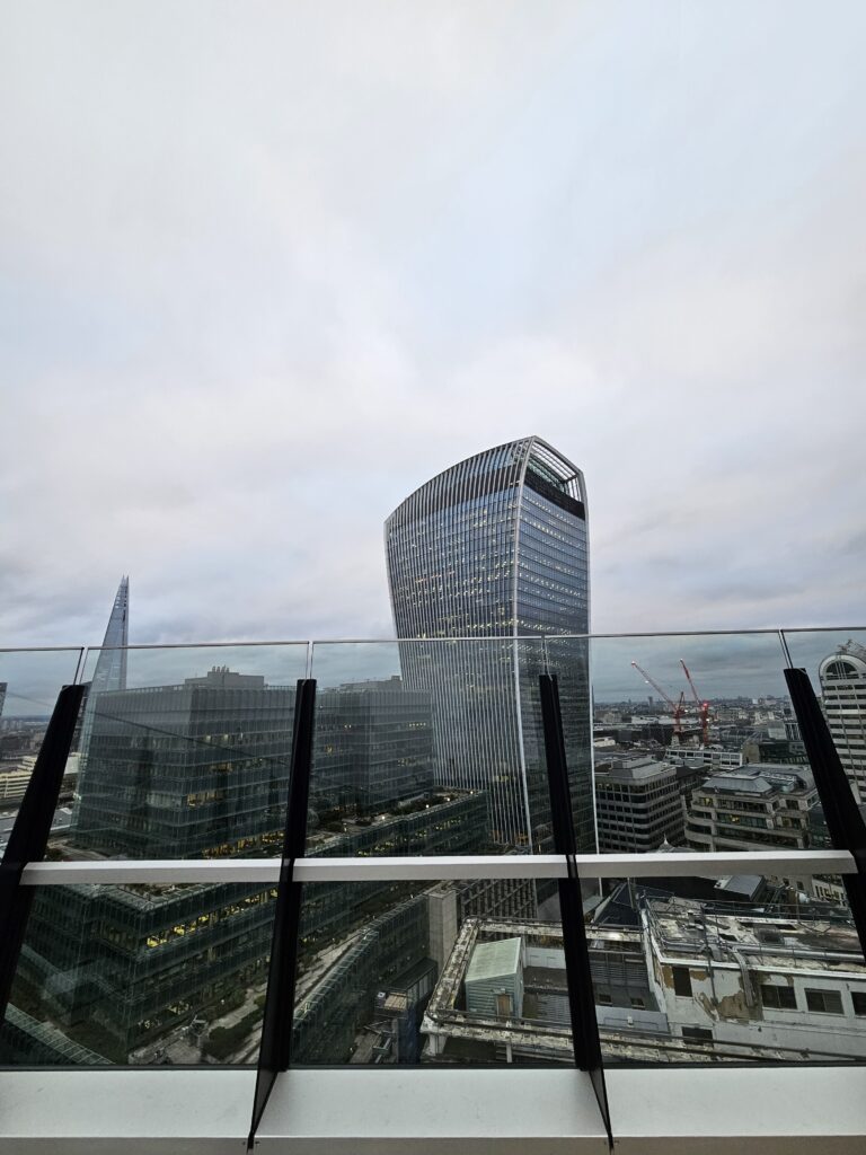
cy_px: 578
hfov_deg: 89.9
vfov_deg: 106.2
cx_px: 433
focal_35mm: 13
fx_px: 434
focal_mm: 2.2
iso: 80
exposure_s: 1/216
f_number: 2.2
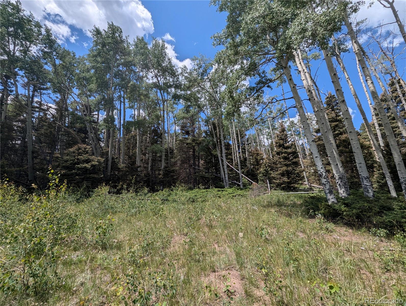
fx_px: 153
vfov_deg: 90.1
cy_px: 153
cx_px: 203
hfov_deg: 106.1
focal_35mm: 13
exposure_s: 1/1996
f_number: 2.2
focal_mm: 1.95
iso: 46
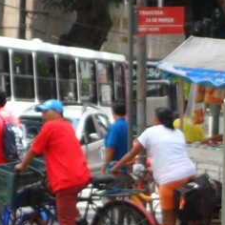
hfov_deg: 5.4
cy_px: 144
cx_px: 144
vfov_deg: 5.4
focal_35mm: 323
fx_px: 2375
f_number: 5.9
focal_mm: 24.5
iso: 100
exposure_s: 1/90
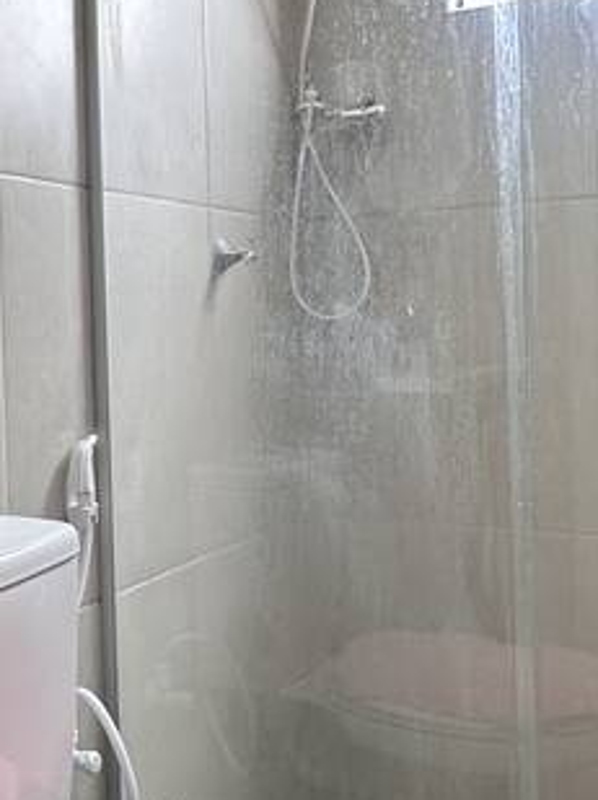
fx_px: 1131
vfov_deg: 38.9
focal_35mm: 49
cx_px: 116
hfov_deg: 28.9
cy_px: 347
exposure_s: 1/99
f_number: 2.2
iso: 160
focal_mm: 2.22
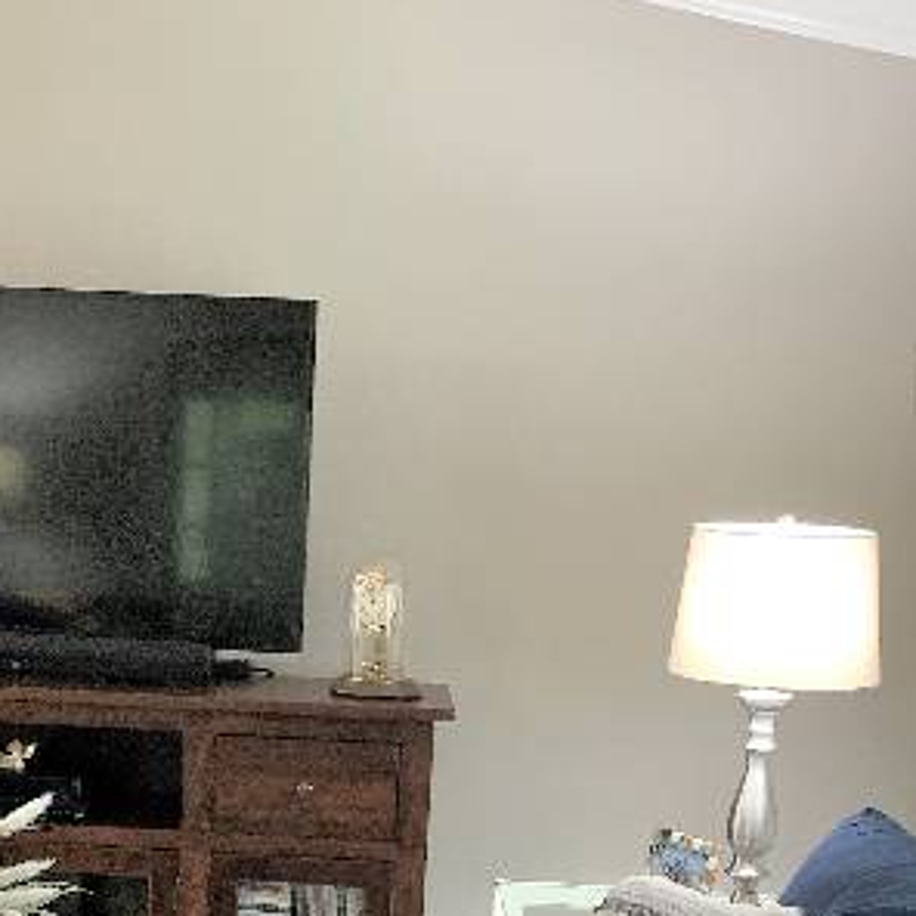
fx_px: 1976
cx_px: 266
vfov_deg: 25.3
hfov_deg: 25.9
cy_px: 831
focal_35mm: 66
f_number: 1.8
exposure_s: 1/60
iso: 400
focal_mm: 4.25
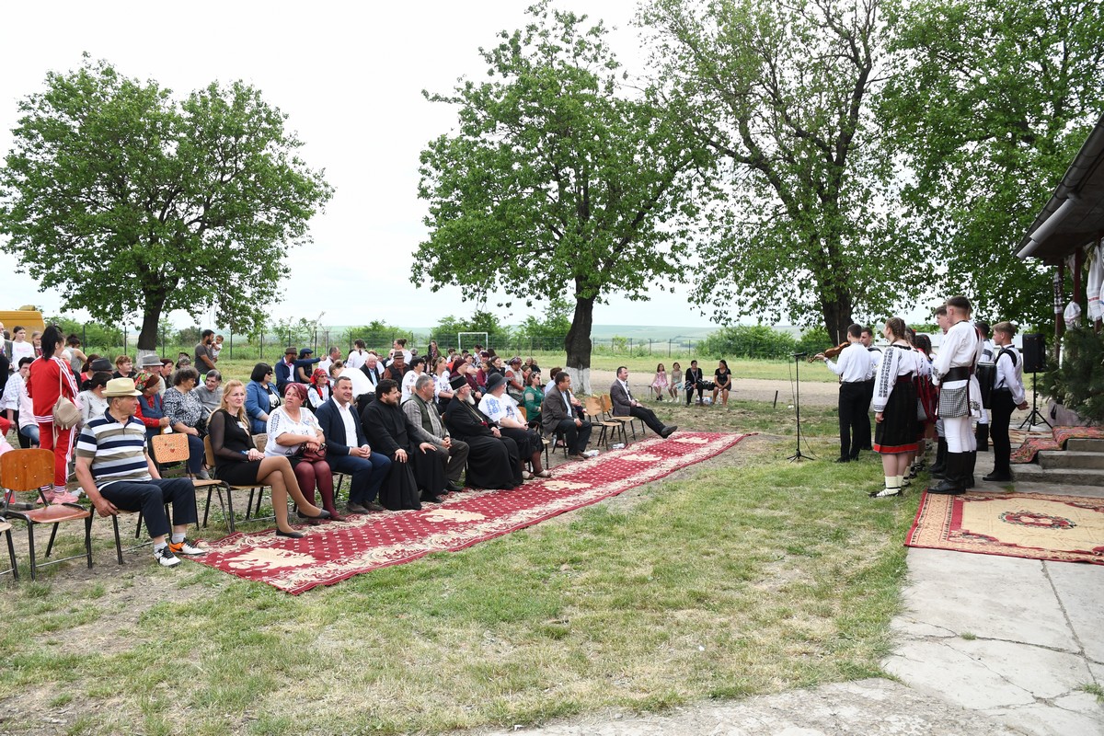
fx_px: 736
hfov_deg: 73.7
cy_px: 368
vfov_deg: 53.1
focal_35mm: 24
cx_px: 552
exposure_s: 1/1600
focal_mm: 16
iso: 640
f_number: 4.5
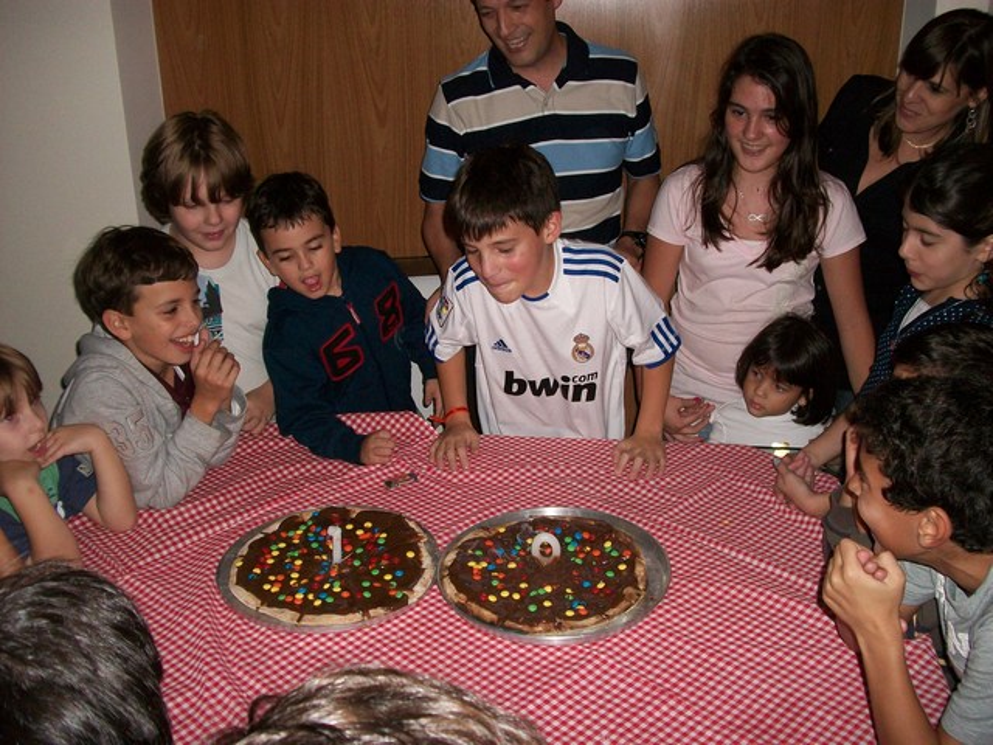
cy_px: 372
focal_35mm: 32
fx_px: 918
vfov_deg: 44.2
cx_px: 496
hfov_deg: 56.8
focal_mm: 5.7
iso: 160
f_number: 2.9
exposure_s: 1/30
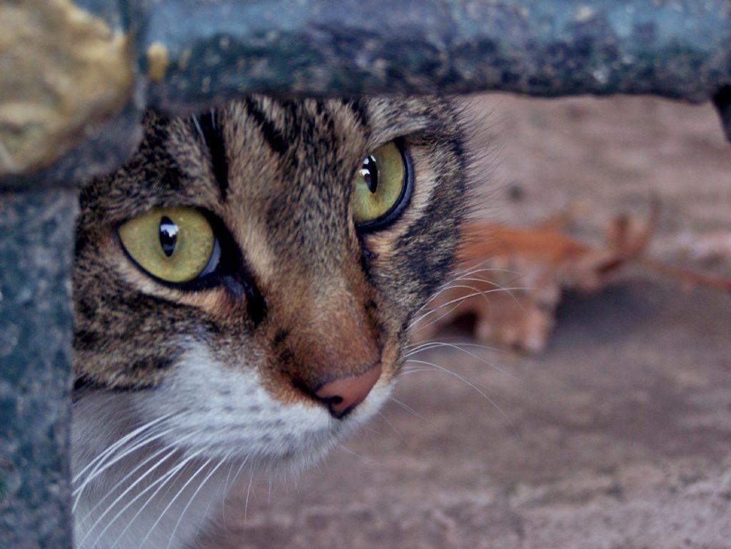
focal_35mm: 105
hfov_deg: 18.7
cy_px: 274
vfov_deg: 14.1
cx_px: 366
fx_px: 2218
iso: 100
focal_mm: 17.5
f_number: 3.2
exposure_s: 1/50
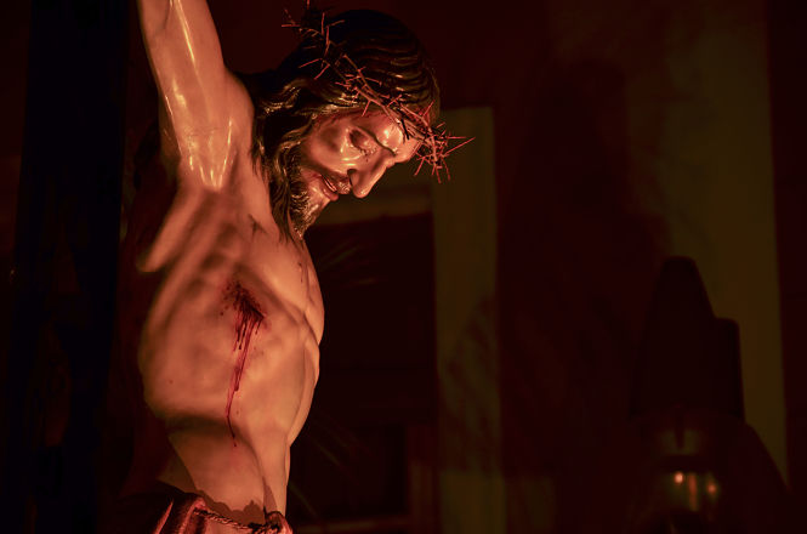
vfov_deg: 6.5
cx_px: 404
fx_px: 4696
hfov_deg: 9.8
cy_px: 267
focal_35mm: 210
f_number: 5.6
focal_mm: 140
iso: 100
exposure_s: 8.7
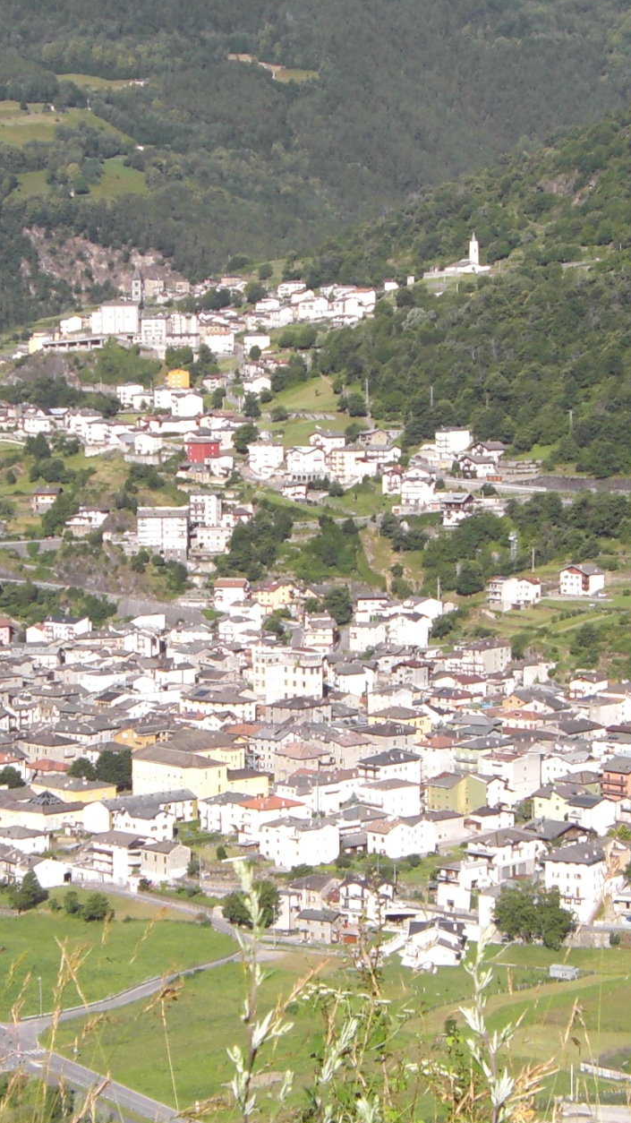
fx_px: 2767
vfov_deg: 22.9
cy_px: 549
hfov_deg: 13.0
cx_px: 328
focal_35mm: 93
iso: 64
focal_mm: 6.2
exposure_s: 1/1000
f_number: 2.7
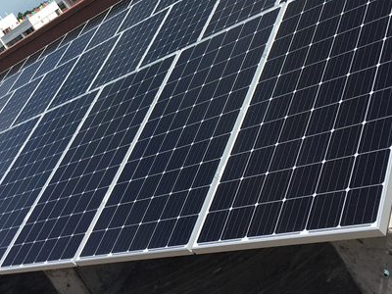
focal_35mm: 58
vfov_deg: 24.2
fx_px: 657
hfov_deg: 33.1
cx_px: 146
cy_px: 8
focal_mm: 4.15
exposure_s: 1/2326
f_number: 2.2
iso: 32
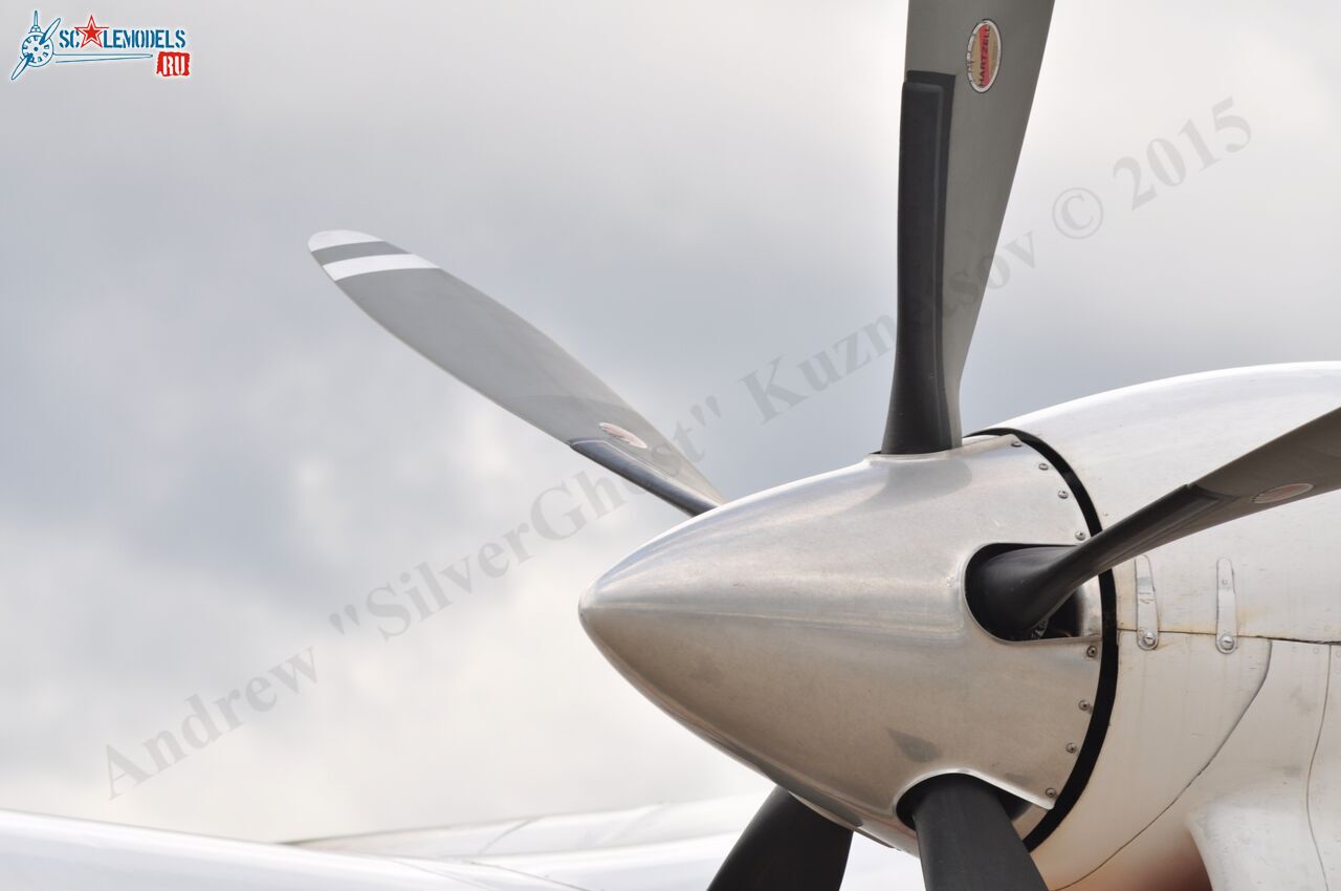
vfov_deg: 5.9
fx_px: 8650
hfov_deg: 8.9
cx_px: 670
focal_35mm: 232
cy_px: 446
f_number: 8
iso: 200
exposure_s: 1/200
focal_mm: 155
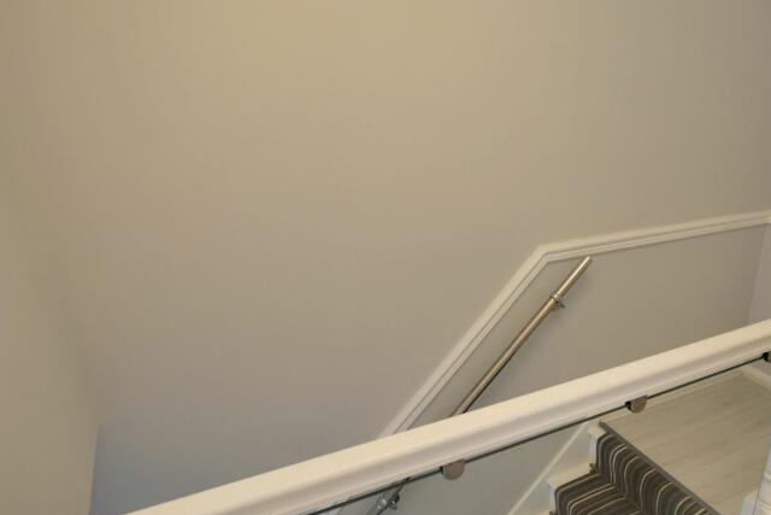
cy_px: 315
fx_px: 514
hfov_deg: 71.7
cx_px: 511
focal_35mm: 24
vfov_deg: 52.7
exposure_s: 1/60
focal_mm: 10
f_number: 4
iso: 720
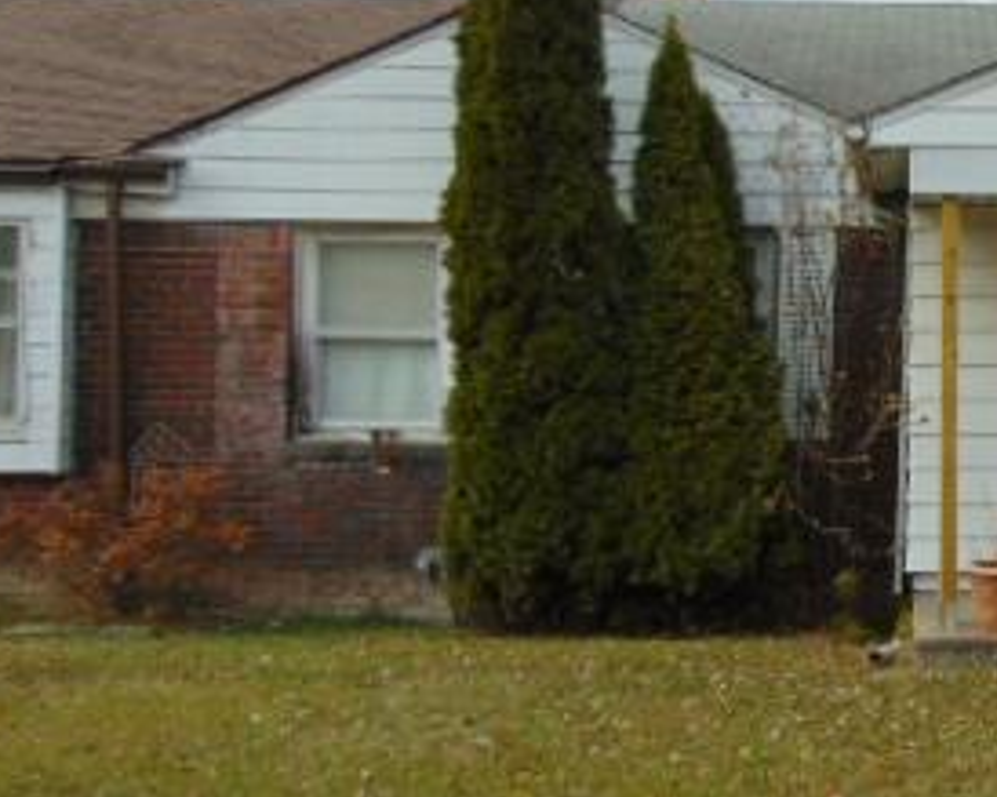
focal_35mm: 57
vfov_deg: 26.7
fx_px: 1681
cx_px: 1001
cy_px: 393
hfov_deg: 30.6
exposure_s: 1/640
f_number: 3
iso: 80
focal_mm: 4.5
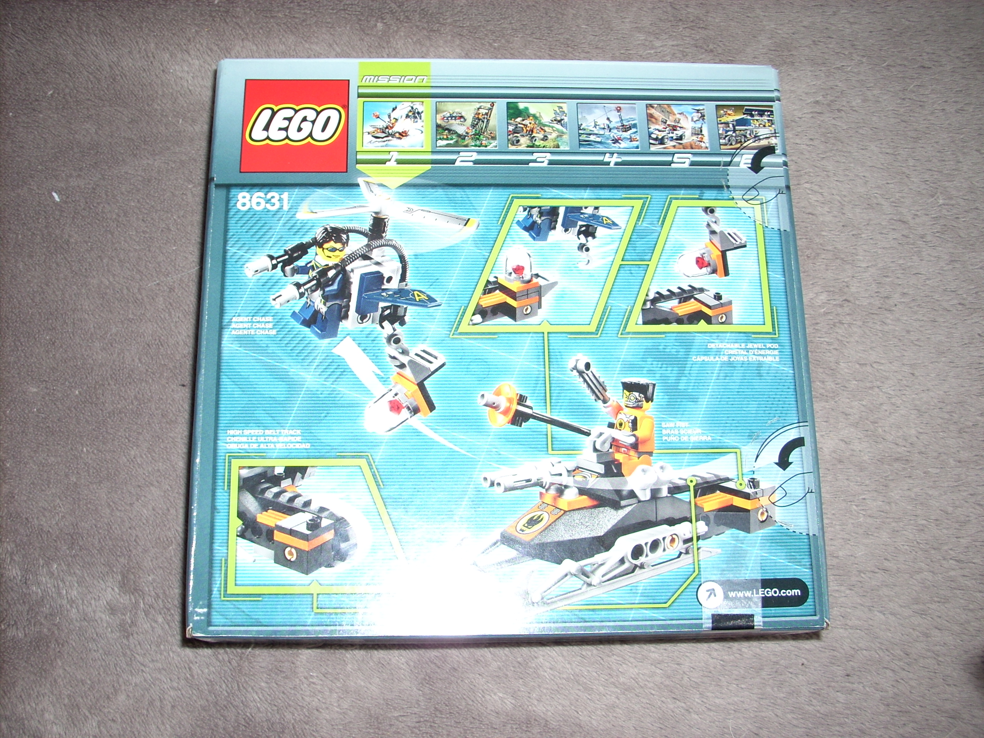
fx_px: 1052
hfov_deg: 50.1
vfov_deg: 38.7
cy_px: 369
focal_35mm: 37
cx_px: 492
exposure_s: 1/30
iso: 64
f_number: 2.8
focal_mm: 6.2
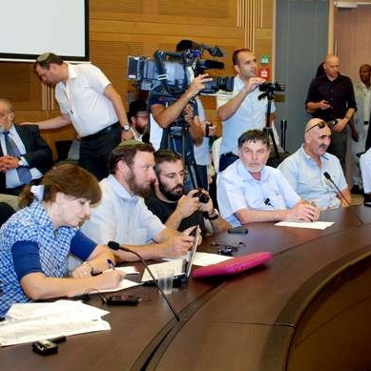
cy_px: 150
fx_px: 764
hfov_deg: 26.9
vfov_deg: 27.2
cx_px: 288
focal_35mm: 63
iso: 640
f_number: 4
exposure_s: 1/40
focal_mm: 24
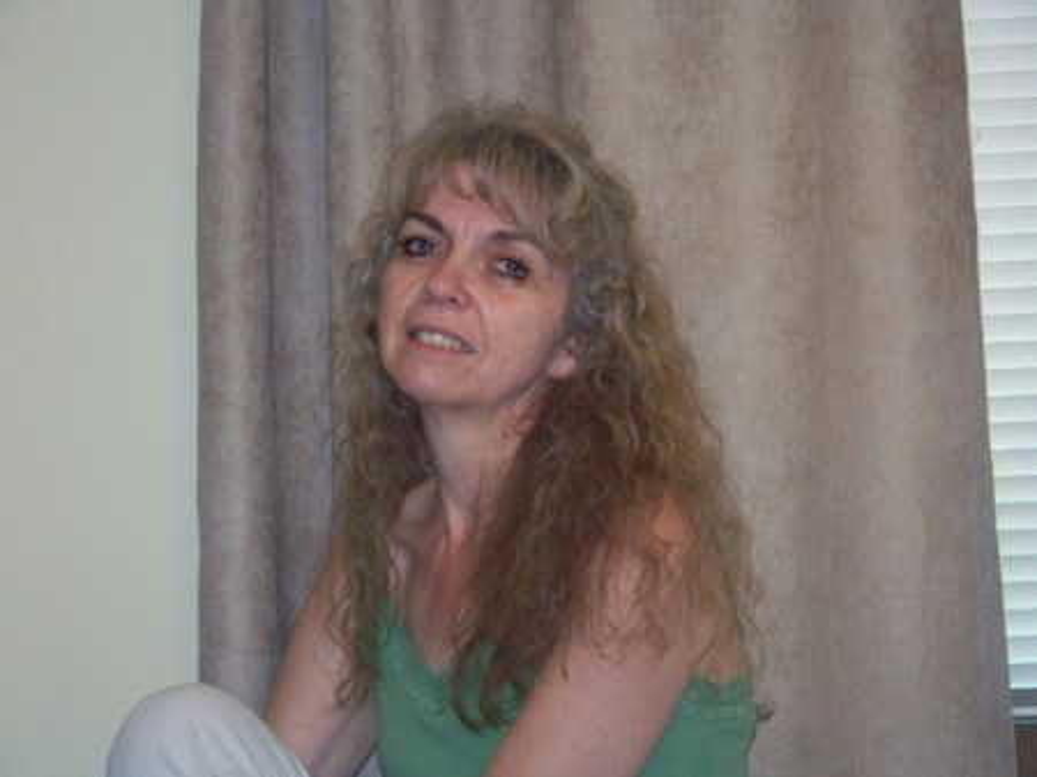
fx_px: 4431
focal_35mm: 148
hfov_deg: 13.3
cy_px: 388
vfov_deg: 10.0
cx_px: 518
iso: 200
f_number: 3.2
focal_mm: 24
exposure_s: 1/40
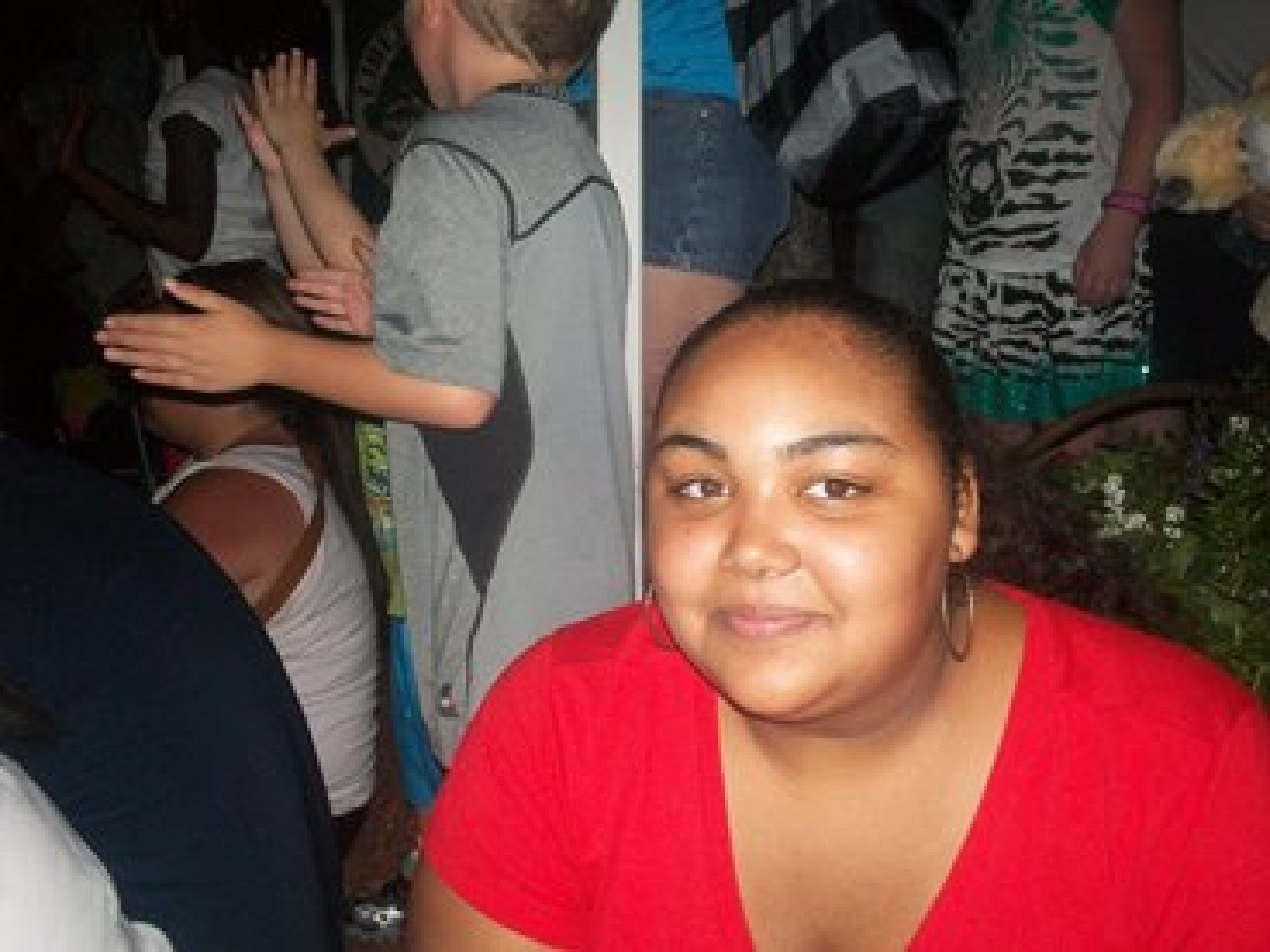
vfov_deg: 37.7
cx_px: 635
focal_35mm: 38
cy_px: 476
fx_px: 1394
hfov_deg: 49.0
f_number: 4.5
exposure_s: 1/30
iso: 160
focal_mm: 6.3
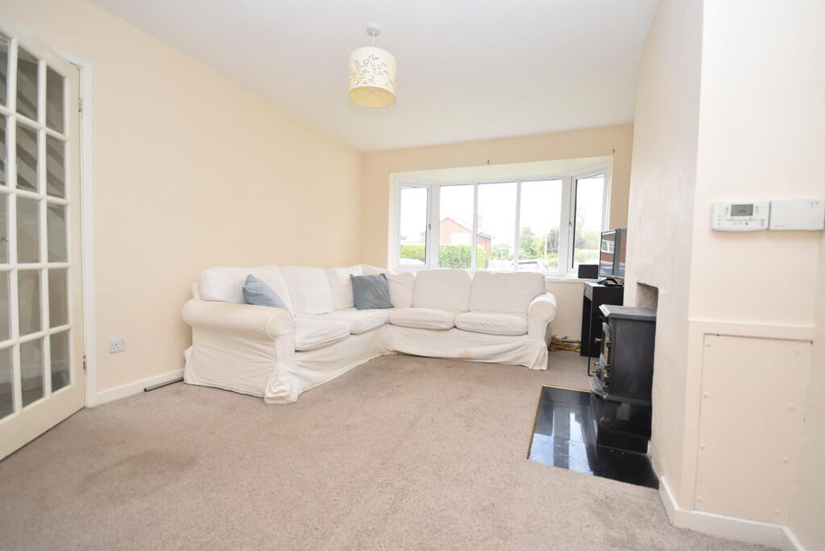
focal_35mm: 15
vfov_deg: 77.3
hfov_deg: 100.4
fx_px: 344
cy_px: 276
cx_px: 412
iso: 450
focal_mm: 10
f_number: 5
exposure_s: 1/200
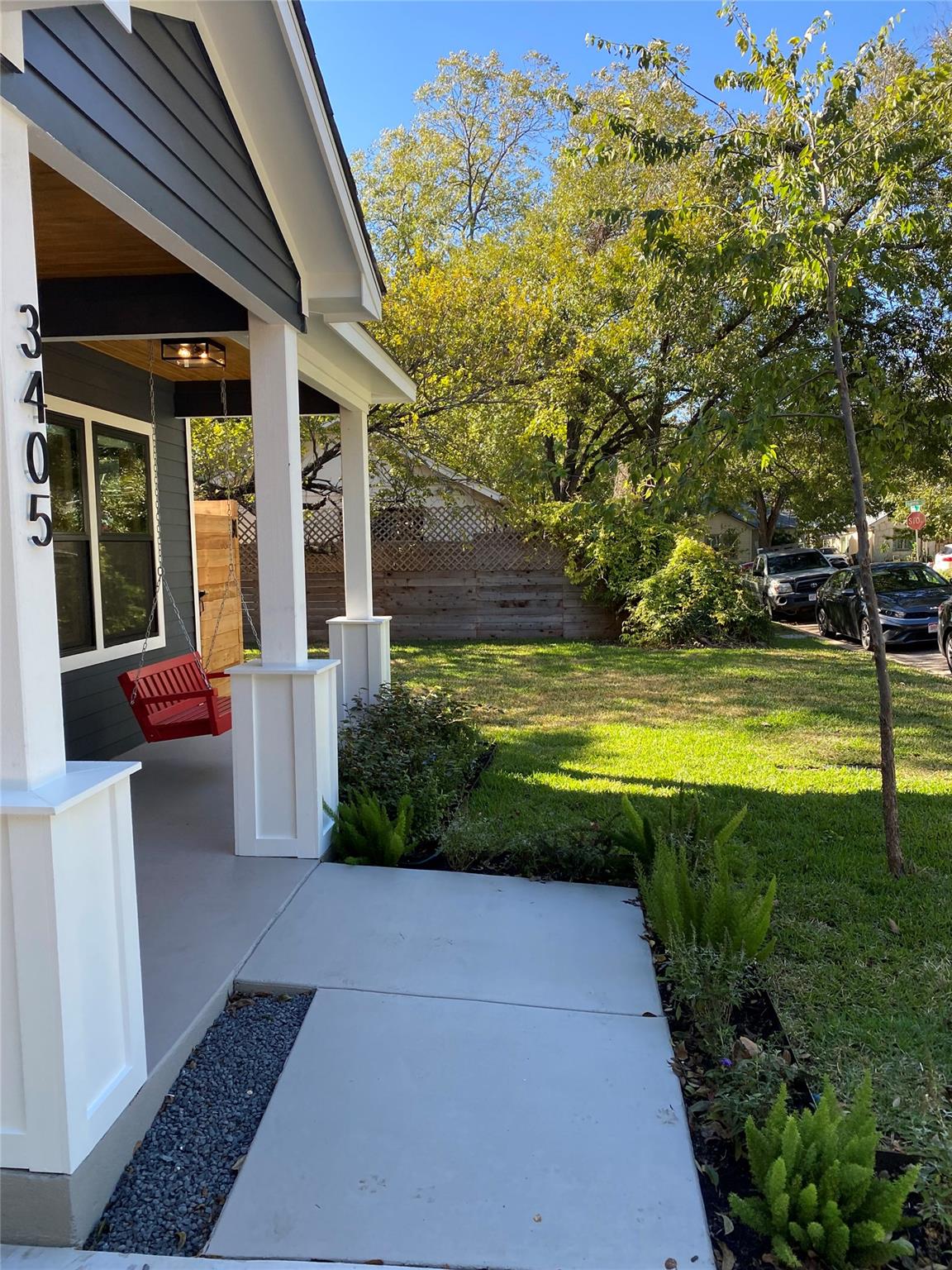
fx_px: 953
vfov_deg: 67.3
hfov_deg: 53.1
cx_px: 476
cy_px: 635
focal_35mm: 26
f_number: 1.8
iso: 32
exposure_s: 1/377
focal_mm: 4.25
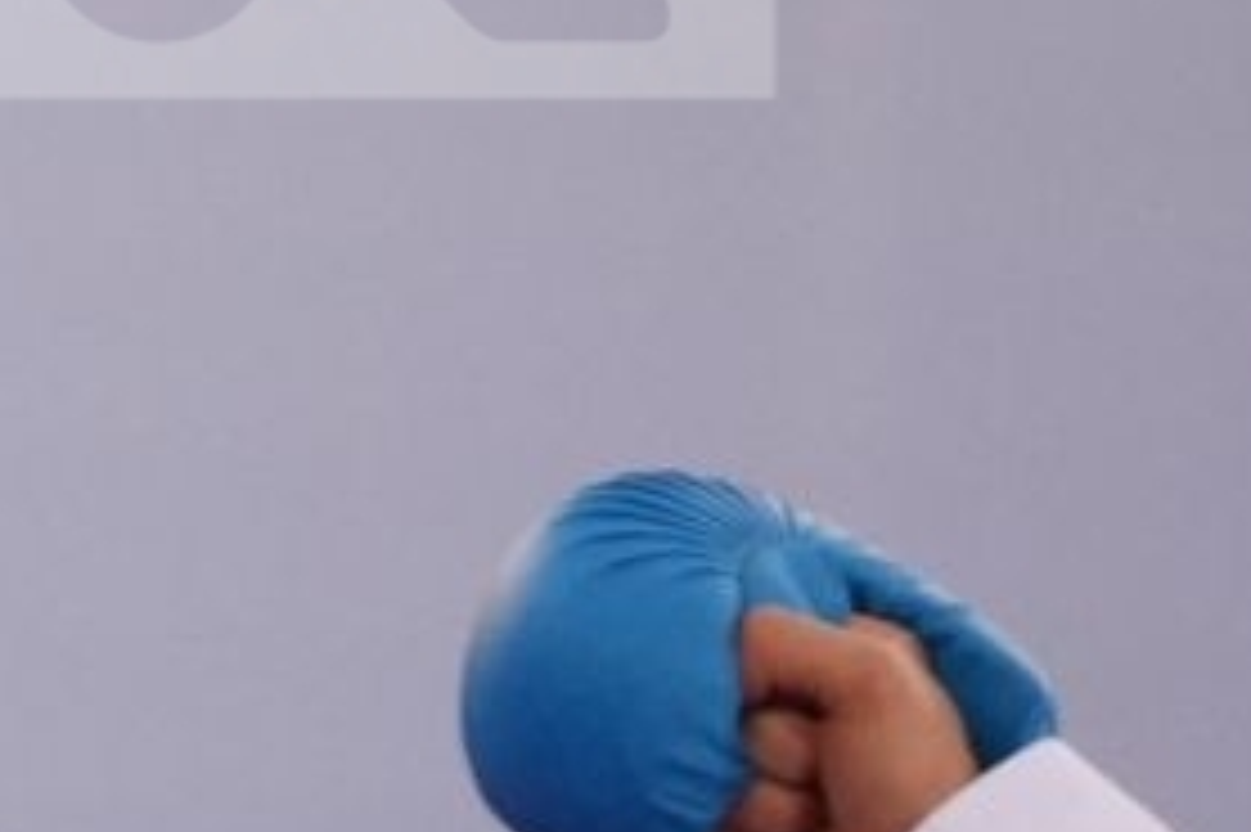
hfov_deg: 1.1
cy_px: 1282
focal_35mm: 1945
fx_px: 67546
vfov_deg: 0.7
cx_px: -2696
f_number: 2.8
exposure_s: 1/1000
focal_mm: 200
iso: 2000
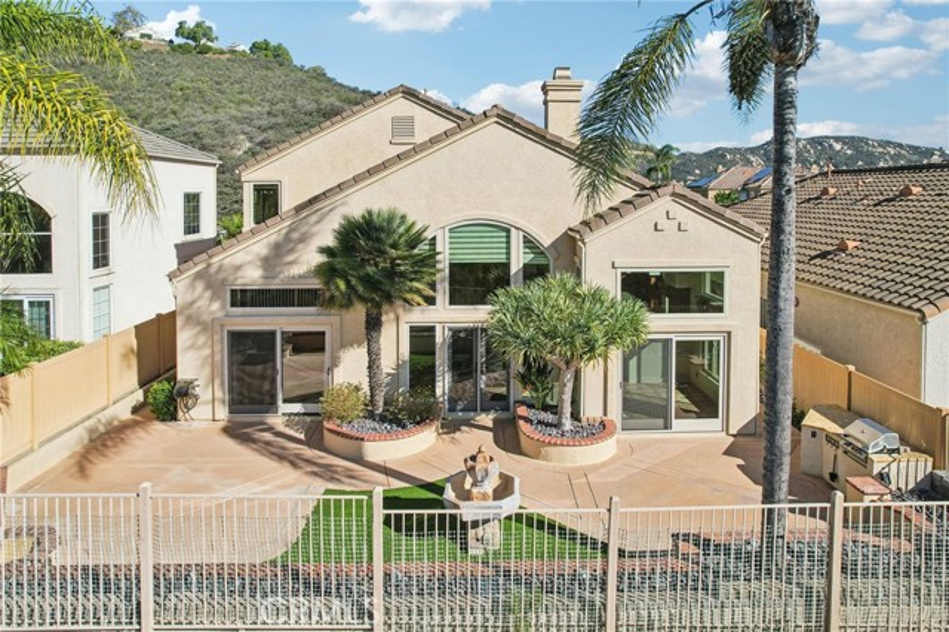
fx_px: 580
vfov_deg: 57.2
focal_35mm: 22
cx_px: 474
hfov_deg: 78.6
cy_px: 316
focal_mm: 8.4
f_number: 2.8
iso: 140
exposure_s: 1/3000
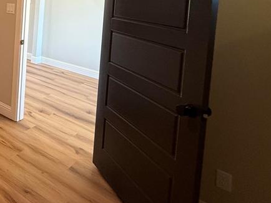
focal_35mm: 33
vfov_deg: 38.2
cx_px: -21
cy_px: 0
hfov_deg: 43.8
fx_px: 258
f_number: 2.2
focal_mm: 2.22
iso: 200
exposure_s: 1/59
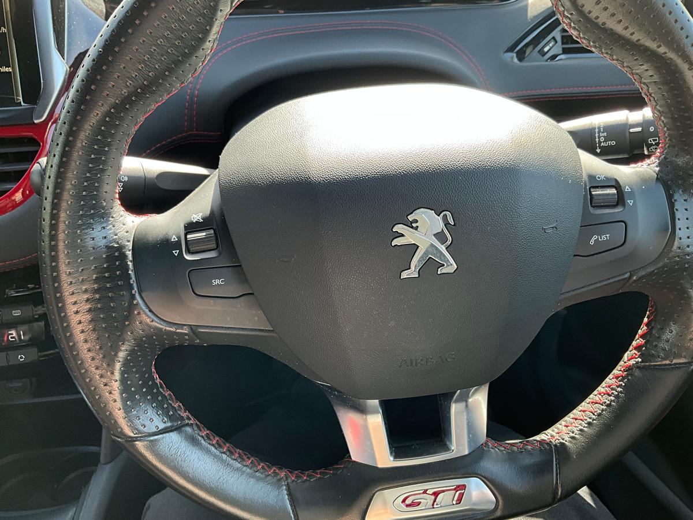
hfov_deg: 61.7
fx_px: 581
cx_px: 346
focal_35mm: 29
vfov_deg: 48.2
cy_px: 260
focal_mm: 3
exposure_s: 1/122
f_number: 1.8
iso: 32
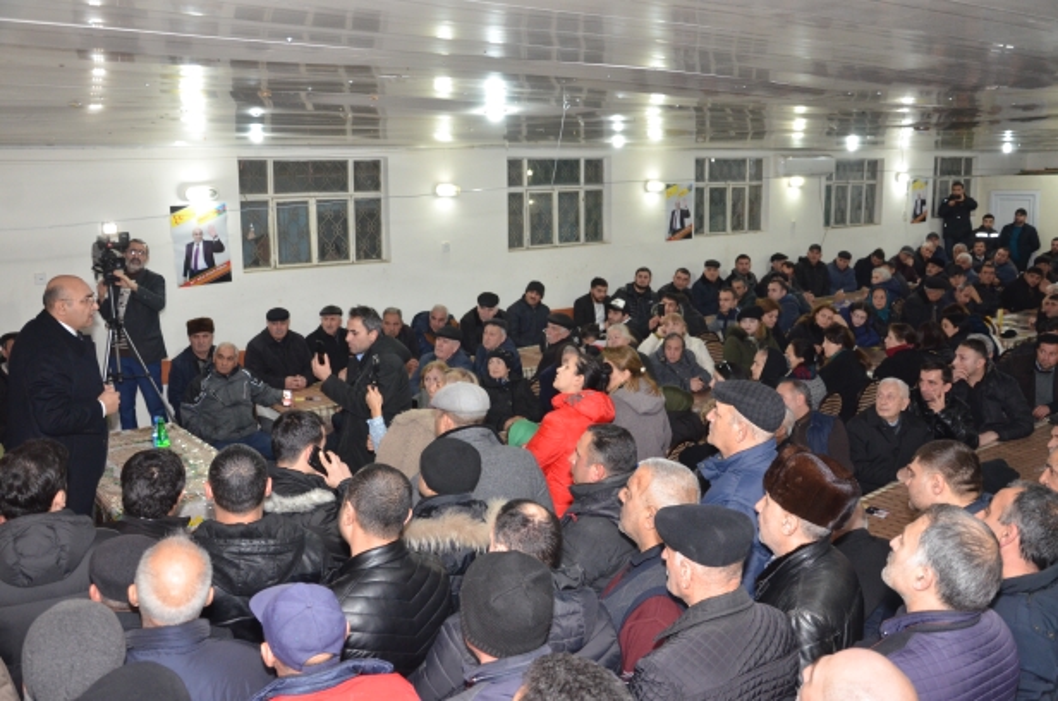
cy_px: 350
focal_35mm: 33
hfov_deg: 57.3
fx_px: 968
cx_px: 529
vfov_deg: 39.8
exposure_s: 1/80
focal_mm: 22
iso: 1600
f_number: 3.8
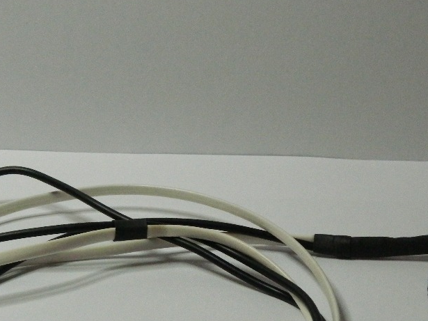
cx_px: 225
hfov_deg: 17.9
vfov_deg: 13.3
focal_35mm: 110
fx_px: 1360
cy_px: 291
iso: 400
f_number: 3.6
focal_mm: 8.4
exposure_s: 1/160
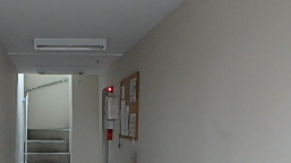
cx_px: 78
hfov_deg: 35.9
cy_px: 244
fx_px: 439
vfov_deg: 18.6
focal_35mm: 57
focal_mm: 3.7
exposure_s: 1/30
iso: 400
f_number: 3.5
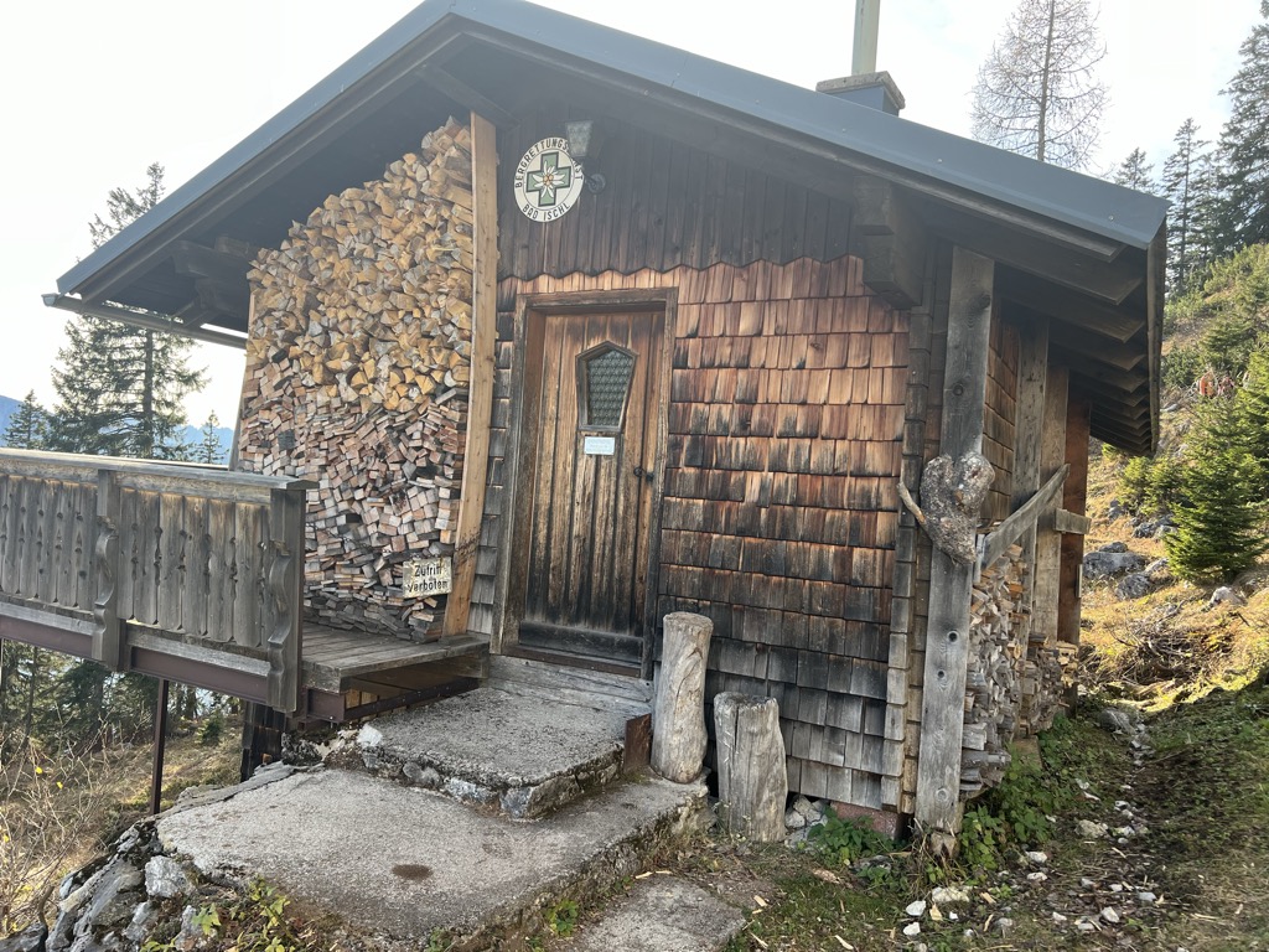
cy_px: 476
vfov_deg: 53.1
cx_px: 634
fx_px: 953
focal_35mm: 26
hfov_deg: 67.3
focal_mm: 5.7
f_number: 1.5
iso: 50
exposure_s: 1/544
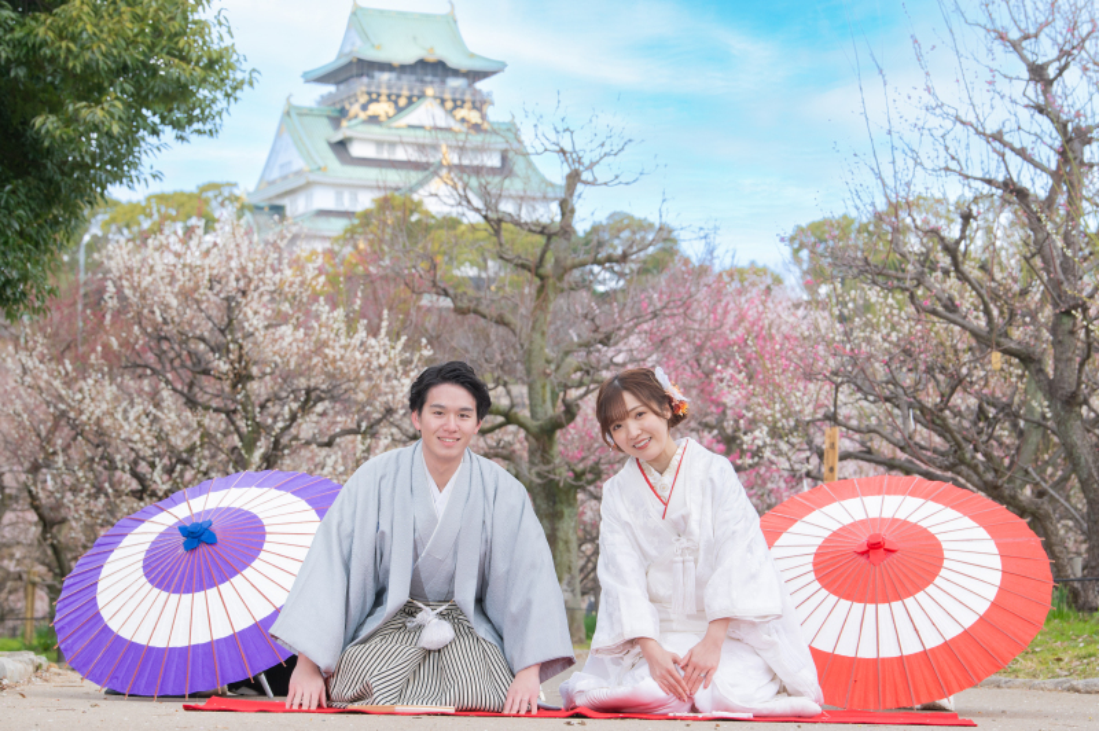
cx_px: 550
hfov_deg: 19.5
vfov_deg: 13.0
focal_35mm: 105
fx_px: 3203
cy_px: 366
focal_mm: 105
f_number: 9
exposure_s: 1/200
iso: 500
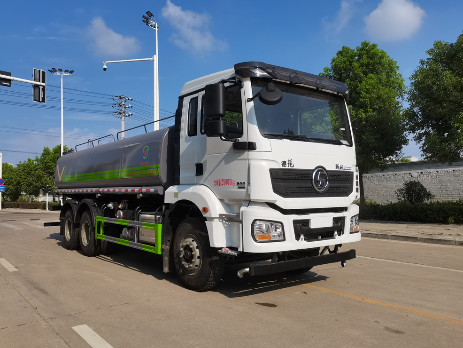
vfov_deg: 48.2
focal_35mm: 29
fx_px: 388
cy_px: 170
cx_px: 218
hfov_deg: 61.6
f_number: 1.8
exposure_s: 1/1927
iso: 50
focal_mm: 5.58
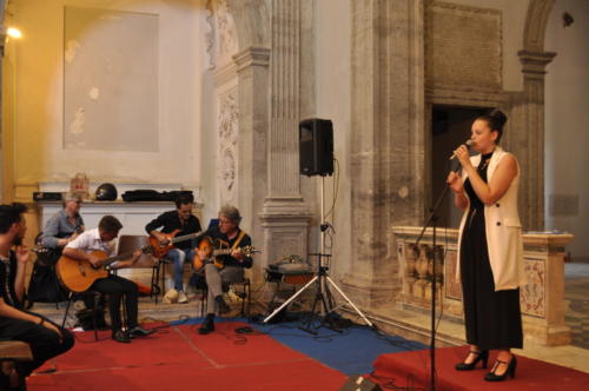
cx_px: 294
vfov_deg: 31.8
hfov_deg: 46.5
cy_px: 196
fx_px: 686
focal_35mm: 42
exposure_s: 1/8
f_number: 4.5
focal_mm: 28
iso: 320
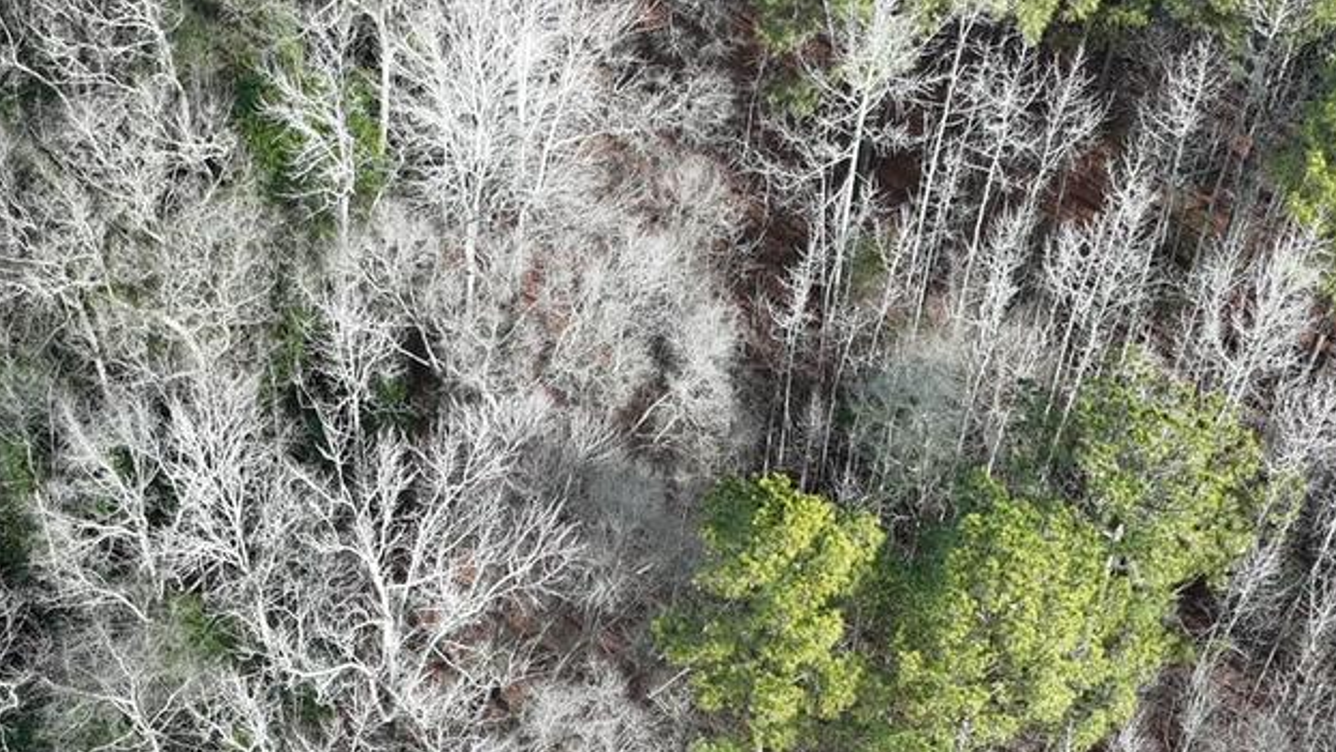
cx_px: 475
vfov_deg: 13.1
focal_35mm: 86
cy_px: 1199
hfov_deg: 24.6
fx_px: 3047
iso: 100
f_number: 2.8
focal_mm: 12.29
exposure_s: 1/400
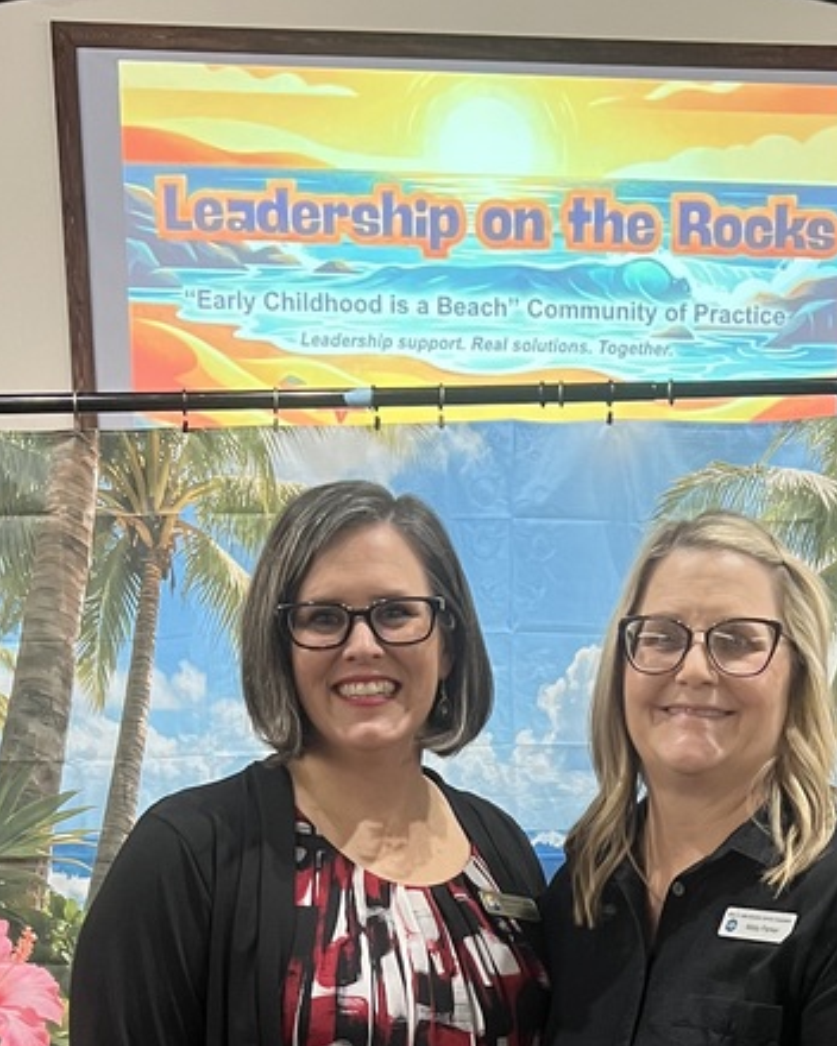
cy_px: 1129
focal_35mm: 59
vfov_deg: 29.1
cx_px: 592
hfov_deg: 25.6
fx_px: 1827
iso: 400
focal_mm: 5.7
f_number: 1.5
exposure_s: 1/40
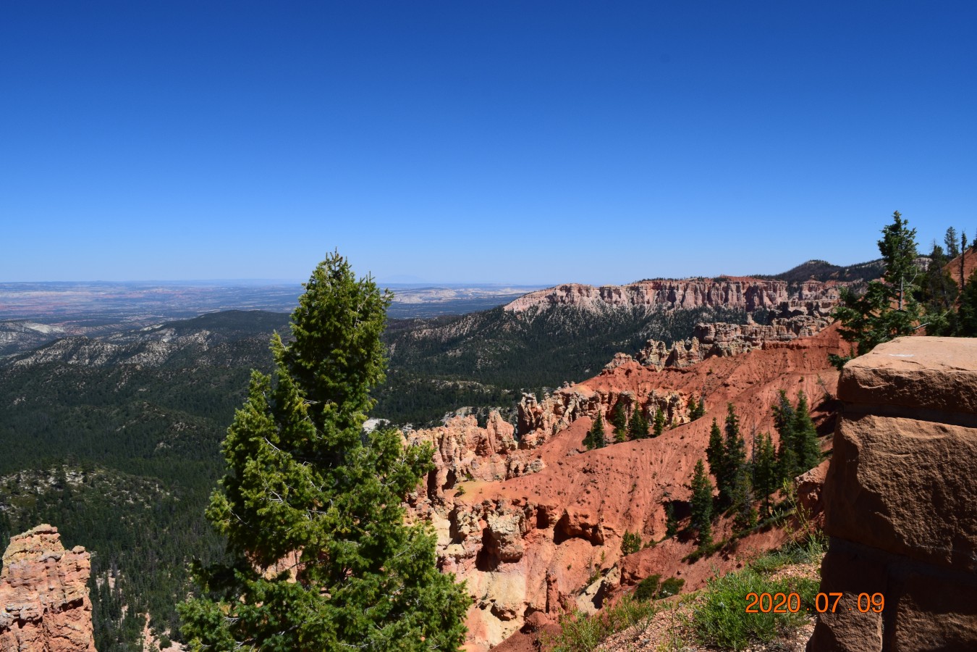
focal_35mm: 27
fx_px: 733
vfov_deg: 47.9
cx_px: 488
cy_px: 326
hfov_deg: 67.4
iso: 320
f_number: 11
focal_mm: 18
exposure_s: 1/500
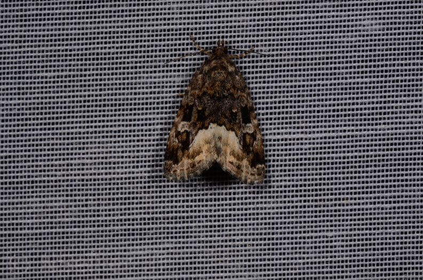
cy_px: 140
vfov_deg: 10.7
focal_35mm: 128
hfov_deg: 16.1
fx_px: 1495
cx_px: 212
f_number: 32
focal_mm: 85
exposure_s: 1/60
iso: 100
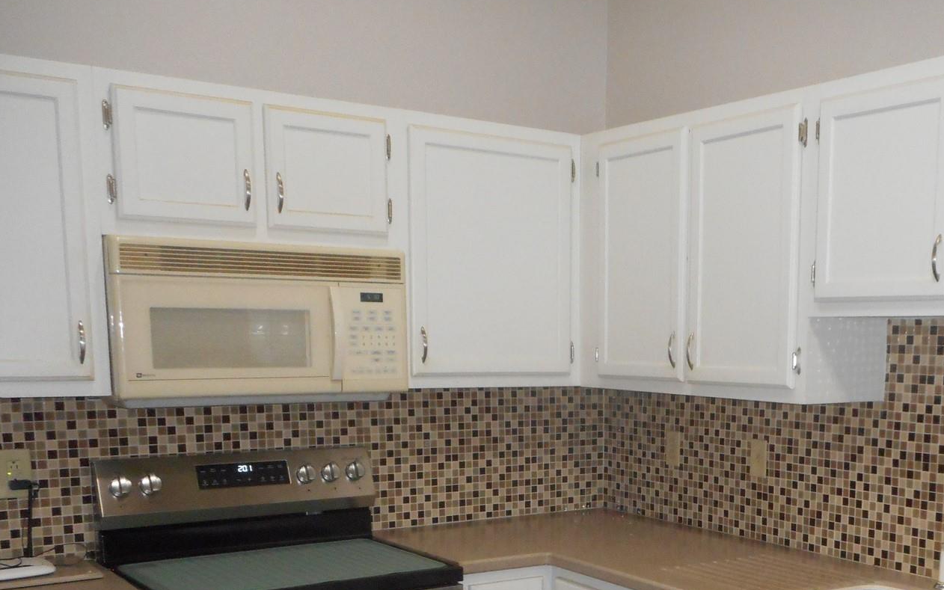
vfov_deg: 28.7
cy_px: 528
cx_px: 664
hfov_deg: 45.2
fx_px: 1106
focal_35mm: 43
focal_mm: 4.5
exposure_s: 1/25
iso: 400
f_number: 3.7
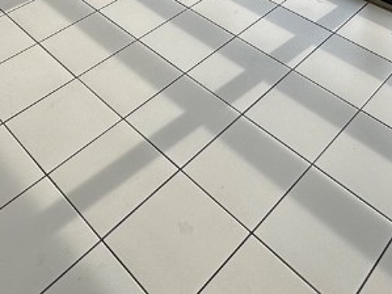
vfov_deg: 24.1
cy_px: -142
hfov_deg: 39.6
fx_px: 543
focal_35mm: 48
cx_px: 227
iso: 40
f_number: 2.2
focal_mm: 2.22
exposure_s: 1/142
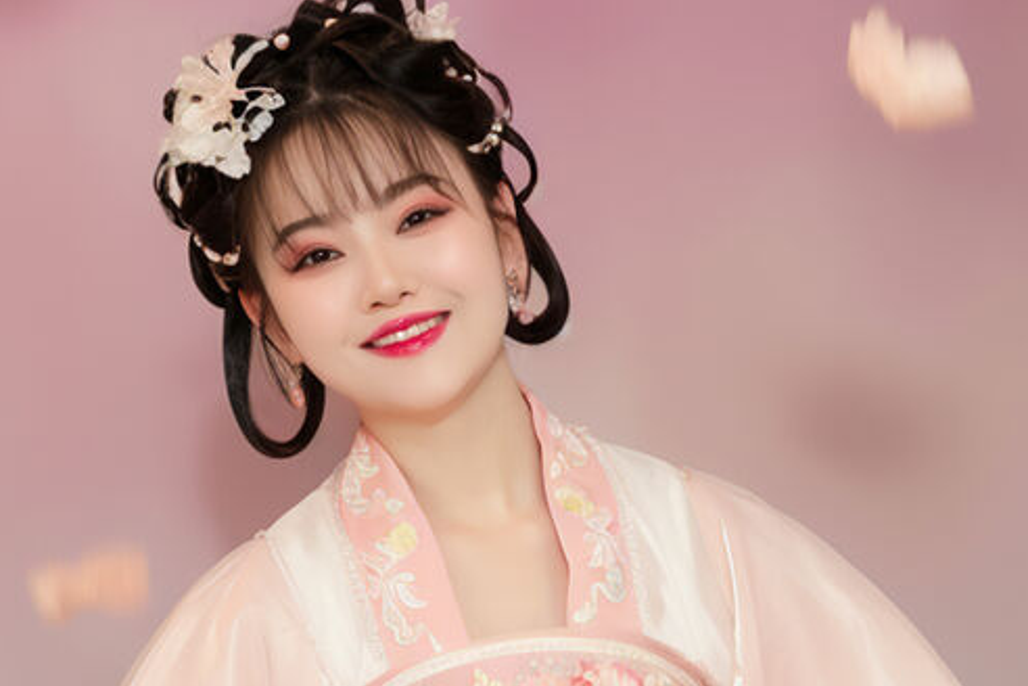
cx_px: 483
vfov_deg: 7.5
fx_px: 5225
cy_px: 375
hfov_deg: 11.2
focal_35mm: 183
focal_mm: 50
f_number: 2.2
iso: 100
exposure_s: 1/100
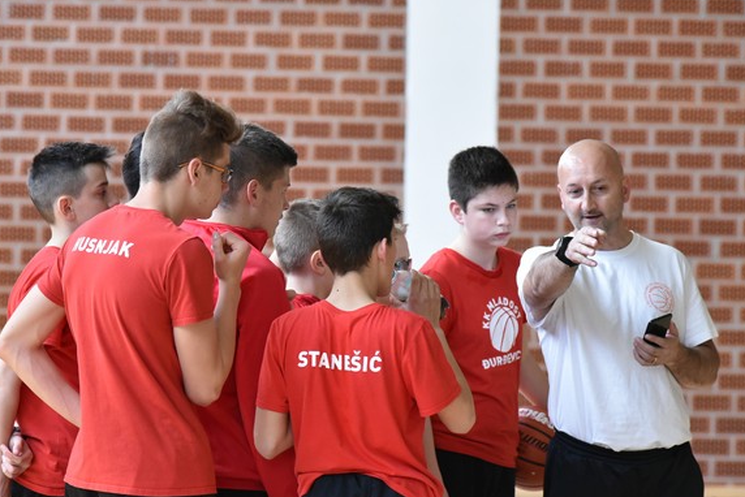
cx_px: 370
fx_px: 3561
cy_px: 310
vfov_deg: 8.0
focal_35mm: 172
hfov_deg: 11.9
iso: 3200
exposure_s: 1/1250
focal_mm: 120
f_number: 4
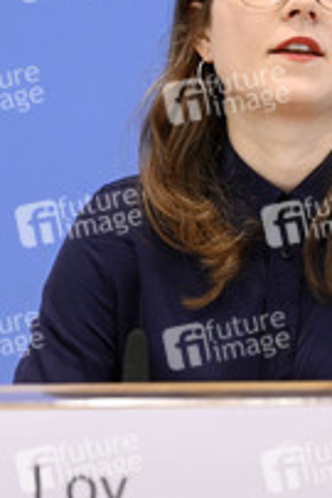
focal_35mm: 200
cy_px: 157
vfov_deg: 10.3
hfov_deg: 6.8
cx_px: 259
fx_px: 2771
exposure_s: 1/400
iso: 4000
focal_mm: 90
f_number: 6.3
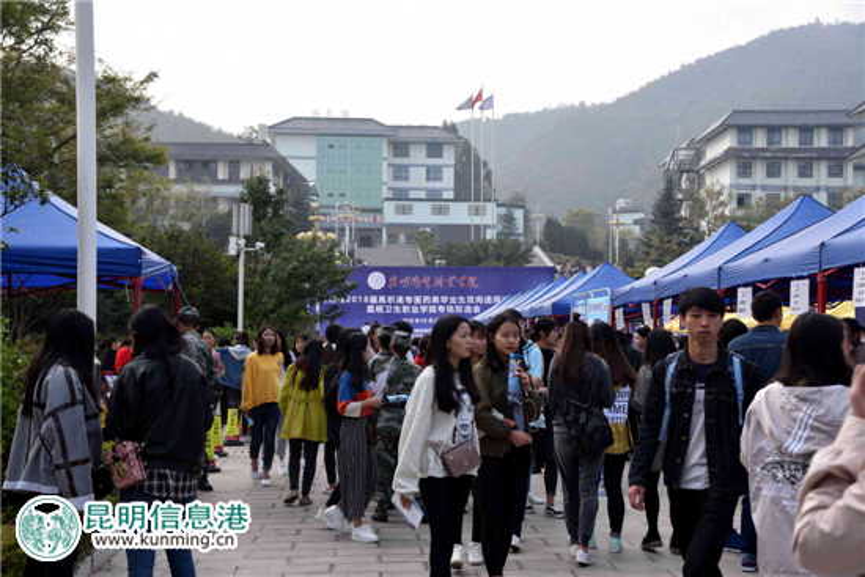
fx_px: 1202
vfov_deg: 27.0
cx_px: 432
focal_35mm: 50
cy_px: 288
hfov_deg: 39.6
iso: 360
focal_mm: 50
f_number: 8
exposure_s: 1/250
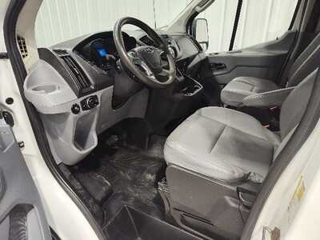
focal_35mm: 23
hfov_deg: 73.9
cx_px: 160
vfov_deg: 58.9
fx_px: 213
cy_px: 120
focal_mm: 5.56
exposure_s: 1/120
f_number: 1.8
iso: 347
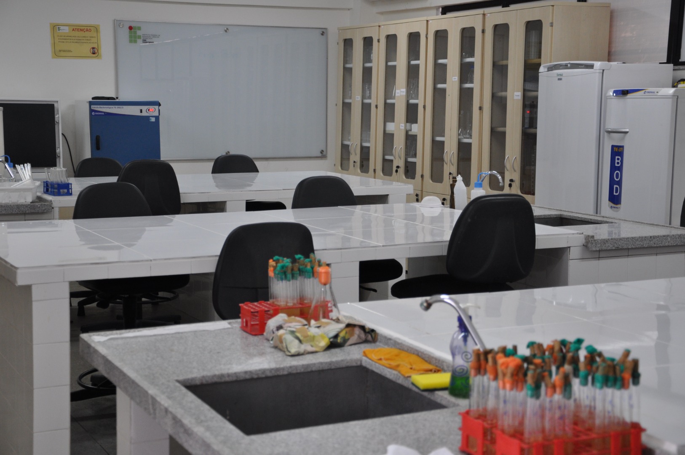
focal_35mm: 60
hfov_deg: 33.4
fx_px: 1140
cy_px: 228
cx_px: 342
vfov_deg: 22.6
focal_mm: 40
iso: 720
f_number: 4.5
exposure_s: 1/60
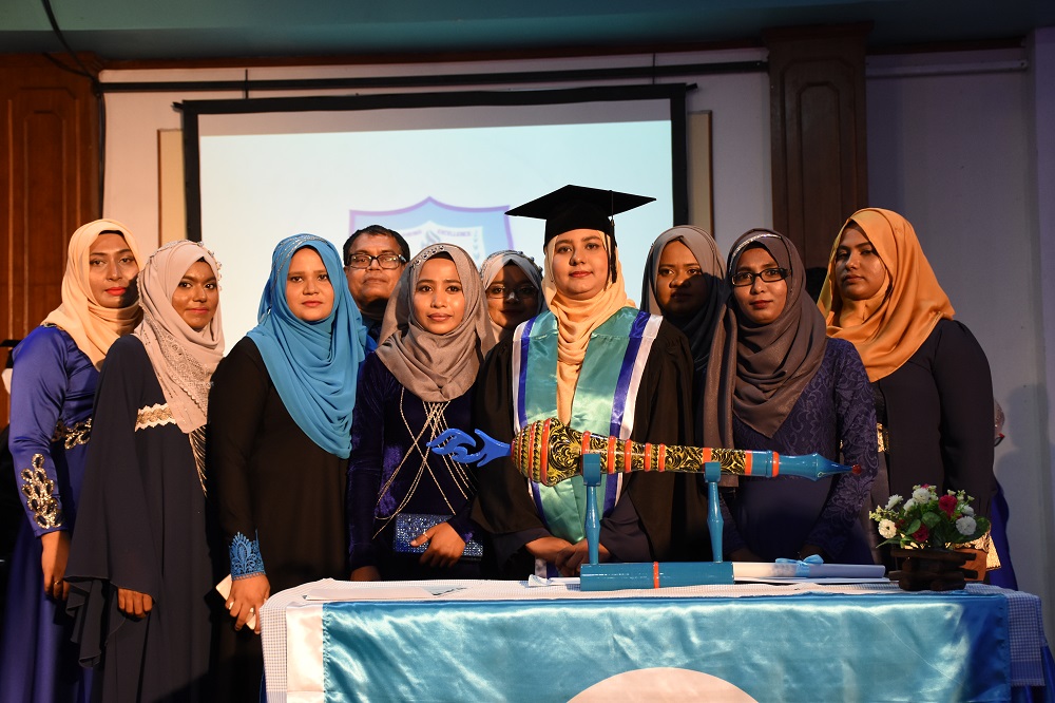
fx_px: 1670
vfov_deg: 23.8
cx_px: 528
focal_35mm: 57
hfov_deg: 35.1
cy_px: 352
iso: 1250
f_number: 5
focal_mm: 38
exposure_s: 1/100
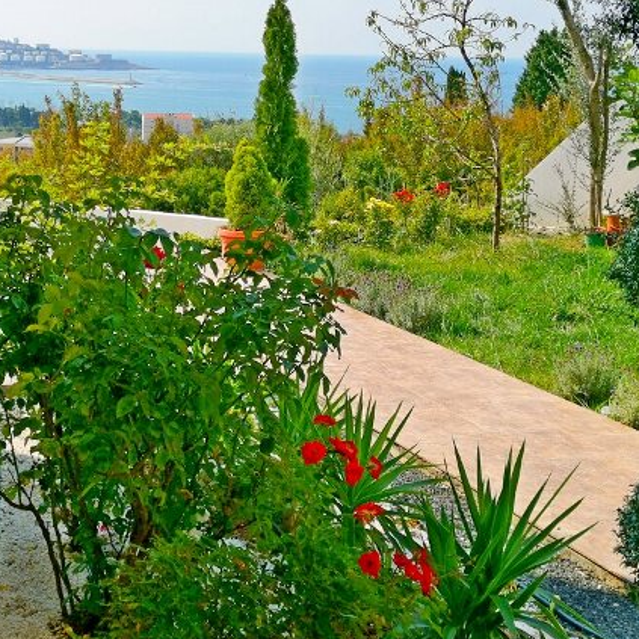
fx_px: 1295
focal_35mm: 62
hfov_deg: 27.7
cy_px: 216
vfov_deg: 27.6
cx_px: 281
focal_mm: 5.58
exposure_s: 1/2625
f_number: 1.8
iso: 50
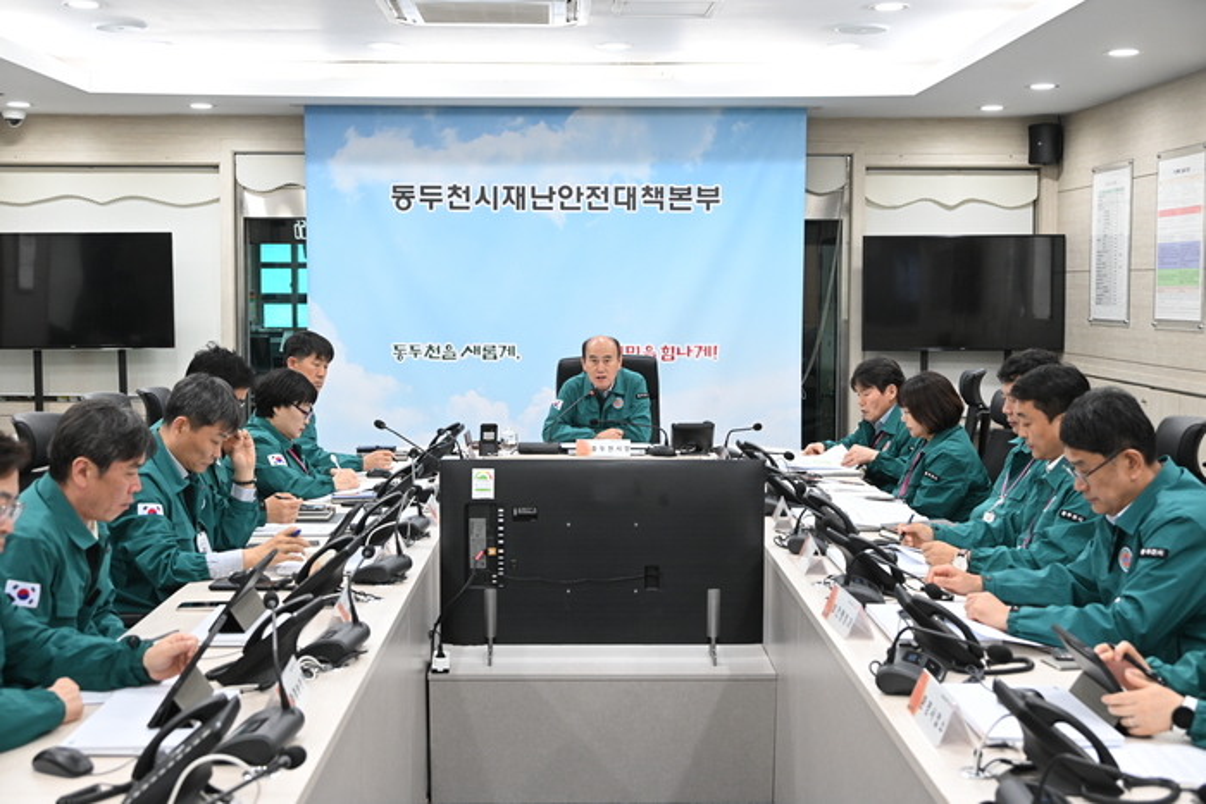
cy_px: 402
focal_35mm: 45
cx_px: 603
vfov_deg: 29.9
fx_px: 1508
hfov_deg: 43.6
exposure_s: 1/100
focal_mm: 45
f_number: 5.3
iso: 2000
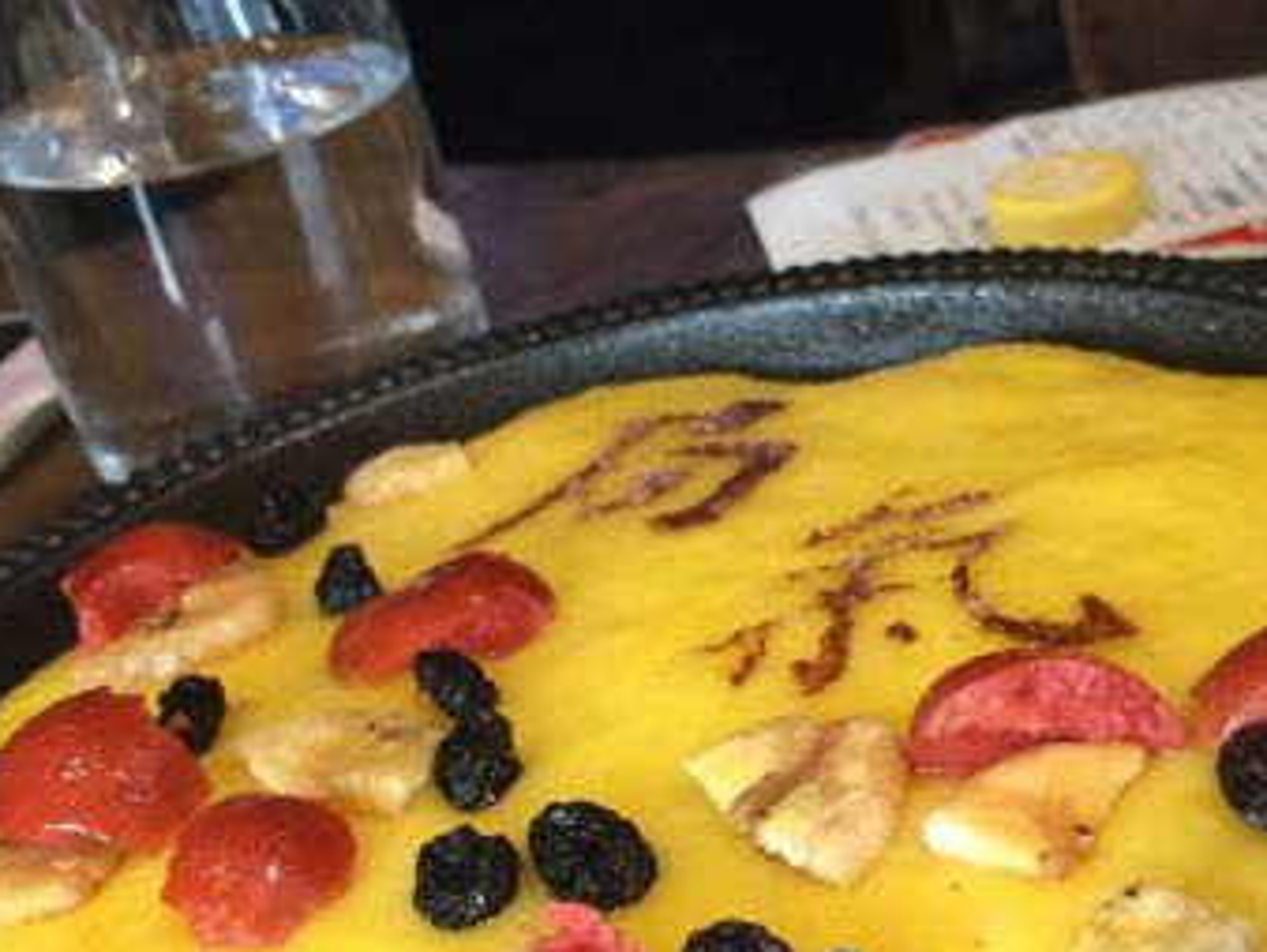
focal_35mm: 60
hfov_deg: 31.4
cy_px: 710
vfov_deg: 24.2
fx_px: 2198
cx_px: 997
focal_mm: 4.15
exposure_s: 1/33
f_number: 2.2
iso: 64
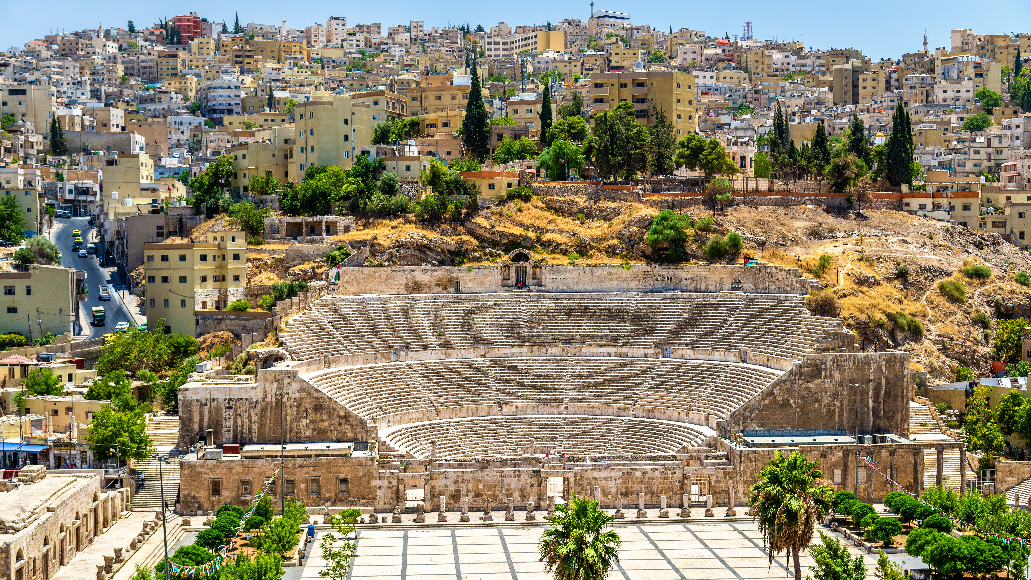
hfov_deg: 39.2
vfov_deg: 22.6
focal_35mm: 53
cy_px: 317
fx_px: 1449
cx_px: 510
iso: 100
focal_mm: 50
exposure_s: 1/250
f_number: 5.6
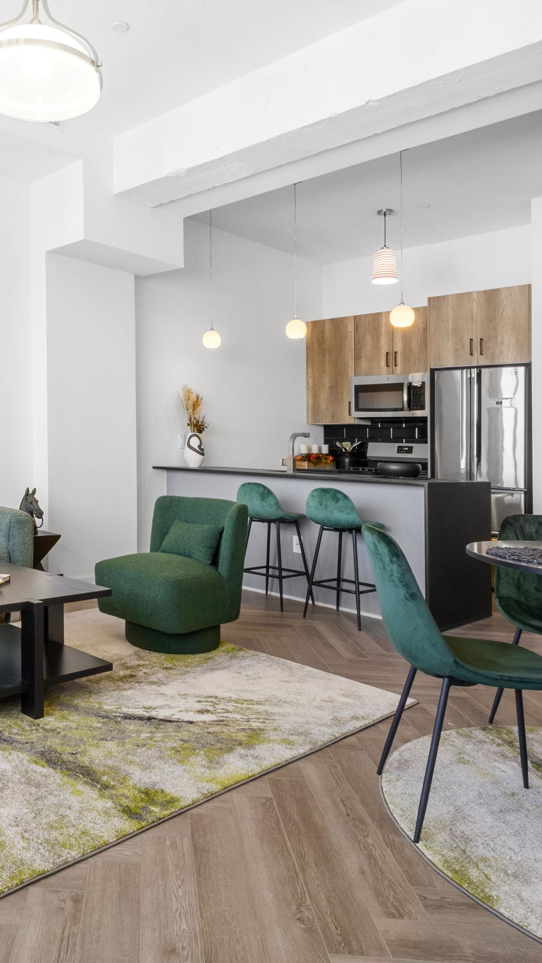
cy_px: 466
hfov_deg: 42.2
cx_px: 99
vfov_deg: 71.9
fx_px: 664
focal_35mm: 26
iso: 500
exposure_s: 1
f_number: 22
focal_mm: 16
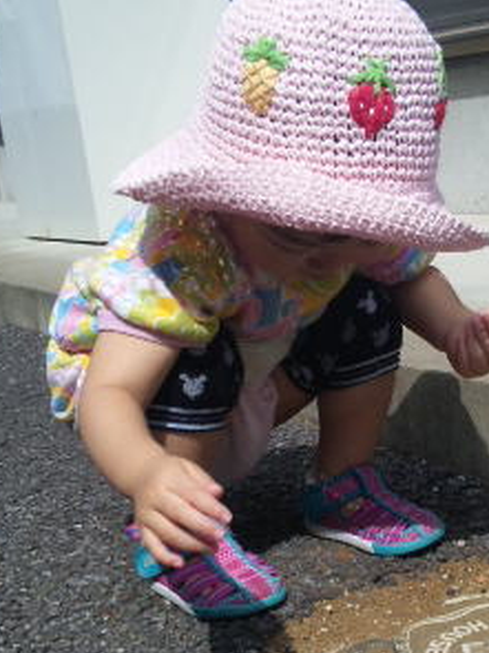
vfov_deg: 30.2
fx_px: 1187
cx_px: 427
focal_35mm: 63
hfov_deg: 22.8
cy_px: 494
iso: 100
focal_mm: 4.82
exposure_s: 1/148
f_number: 2.8
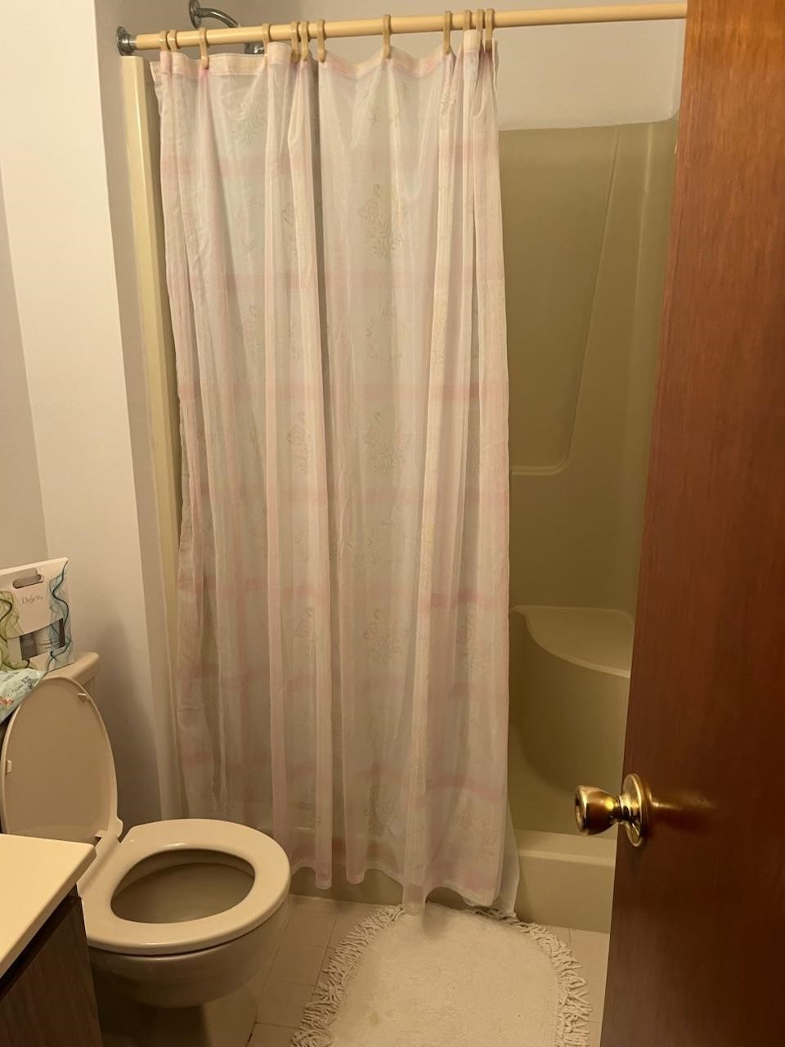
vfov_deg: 67.3
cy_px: 524
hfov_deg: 53.1
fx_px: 786
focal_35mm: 26
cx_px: 392
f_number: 1.6
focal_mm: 5.1
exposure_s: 1/60
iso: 125
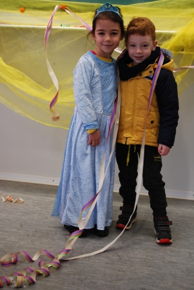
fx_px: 556
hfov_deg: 19.8
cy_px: 145
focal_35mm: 69
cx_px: 97
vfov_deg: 29.2
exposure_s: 1/30
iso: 280
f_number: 5.3
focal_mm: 46
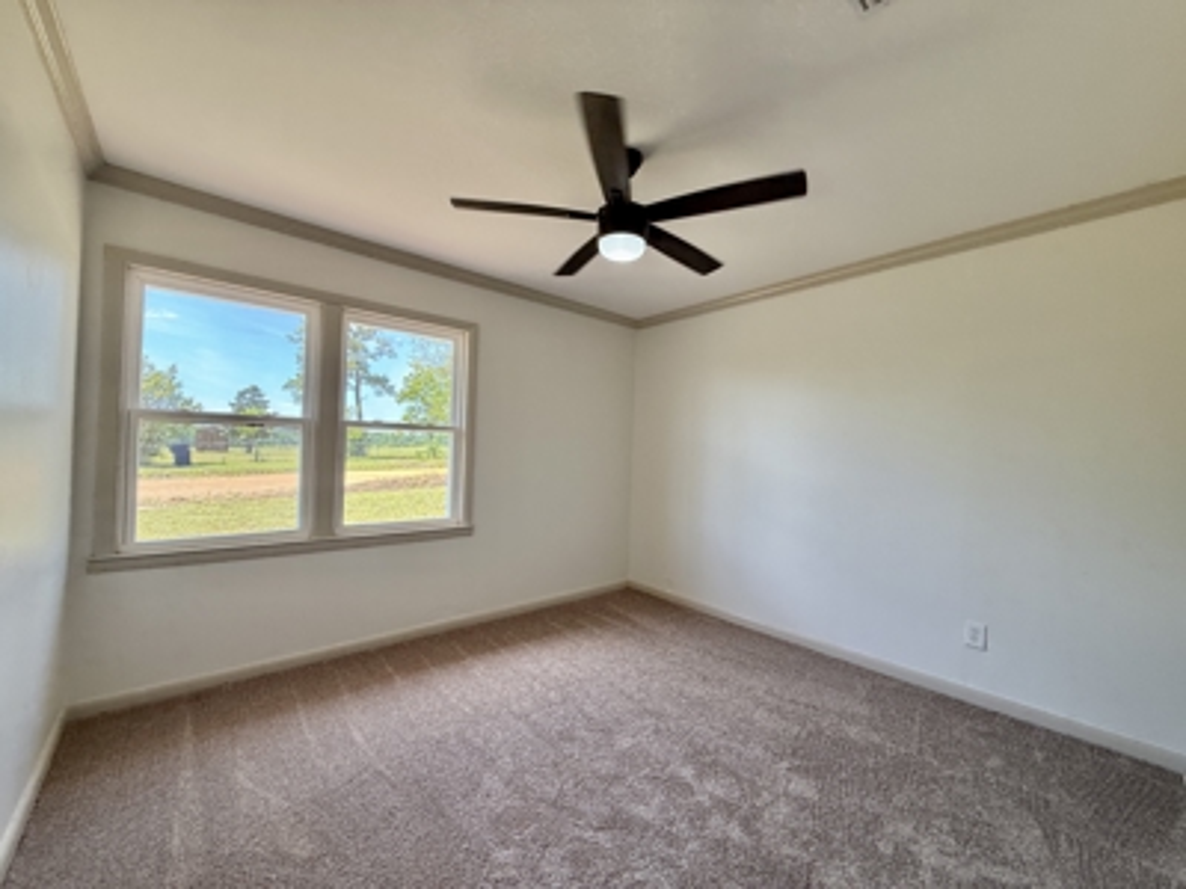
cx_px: 593
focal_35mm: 14
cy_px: 444
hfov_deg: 102.1
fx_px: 480
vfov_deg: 85.7
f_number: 2.2
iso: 64
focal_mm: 2.22
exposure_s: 1/118
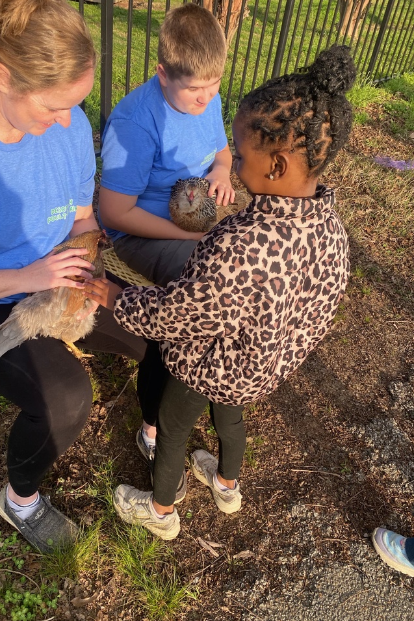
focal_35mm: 29
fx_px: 500
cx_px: 177
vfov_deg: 63.6
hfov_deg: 44.9
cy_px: 320
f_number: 1.8
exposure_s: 1/630
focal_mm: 4.25
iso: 32
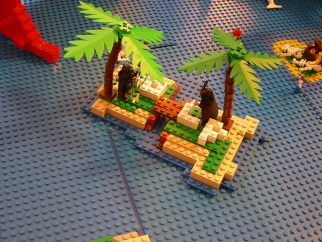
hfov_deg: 42.9
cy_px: 121
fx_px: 409
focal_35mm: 44
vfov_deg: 32.9
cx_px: 161
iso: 200
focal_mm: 9.1
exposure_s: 1/1.1
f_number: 2.9
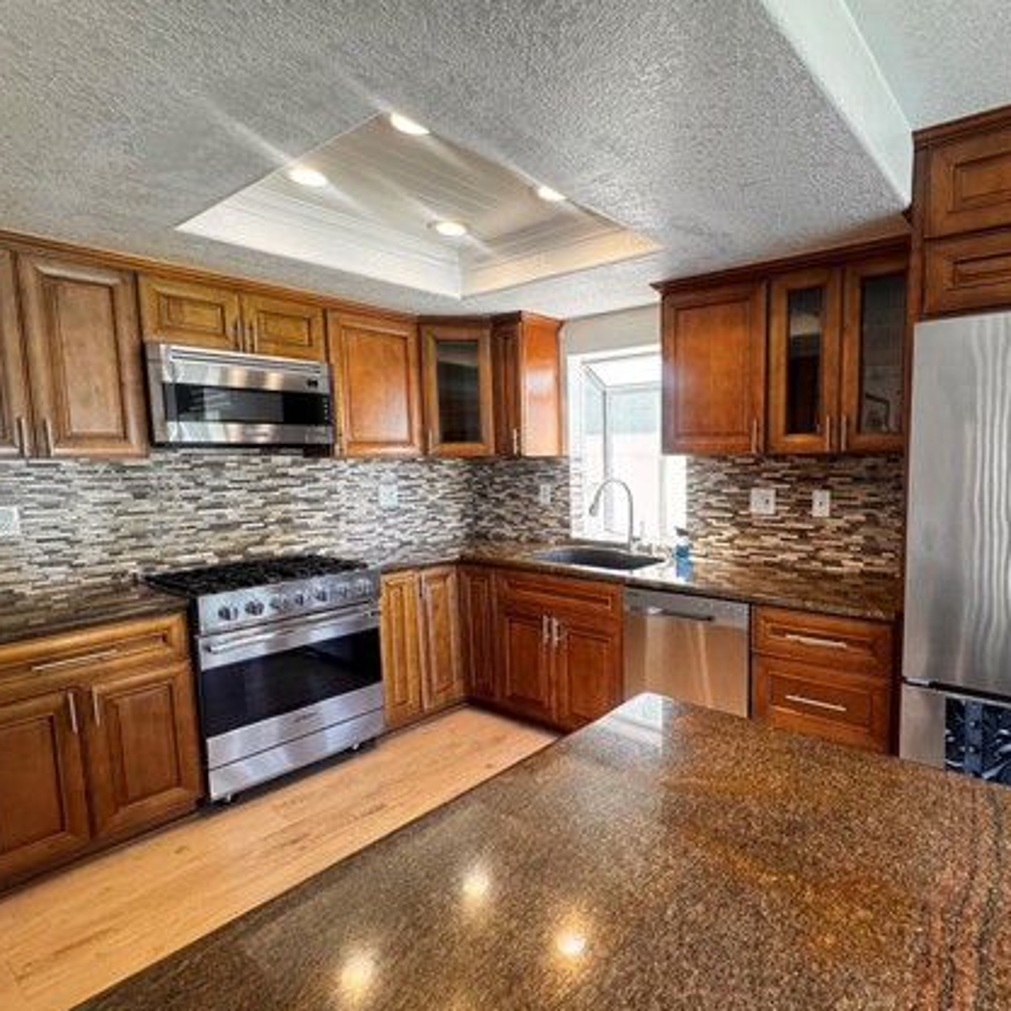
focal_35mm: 19
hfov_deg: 76.3
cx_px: 633
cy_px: 521
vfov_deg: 77.7
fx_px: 628
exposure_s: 1/120
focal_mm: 2.22
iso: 250
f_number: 2.2
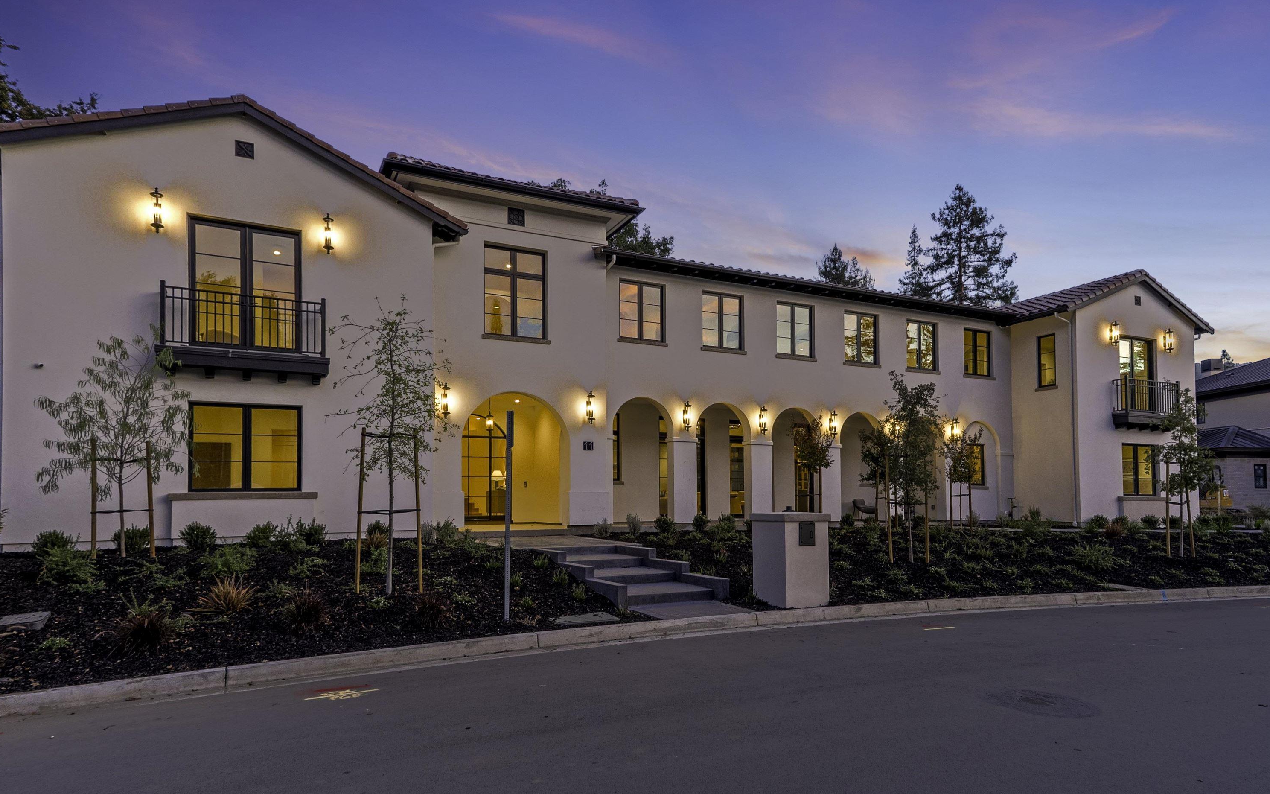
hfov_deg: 83.6
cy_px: 375
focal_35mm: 21
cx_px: 632
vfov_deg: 58.3
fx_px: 710
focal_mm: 19.5
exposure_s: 1/50
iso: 640
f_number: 8
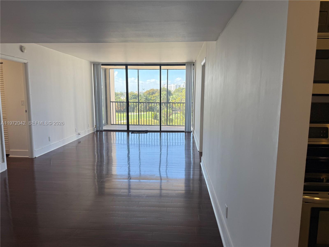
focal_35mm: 24
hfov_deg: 71.6
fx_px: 228
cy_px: 124
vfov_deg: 56.8
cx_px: 164
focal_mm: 6.76
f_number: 1.78
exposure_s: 1/345
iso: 80
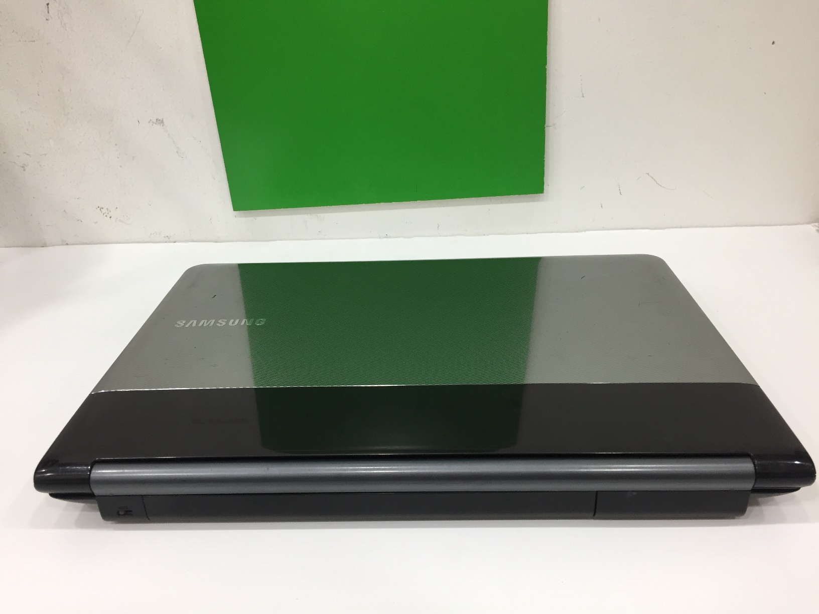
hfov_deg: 61.7
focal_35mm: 29
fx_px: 686
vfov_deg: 48.2
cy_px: 307
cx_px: 410
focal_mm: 4.15
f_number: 2.2
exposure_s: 1/33
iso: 80
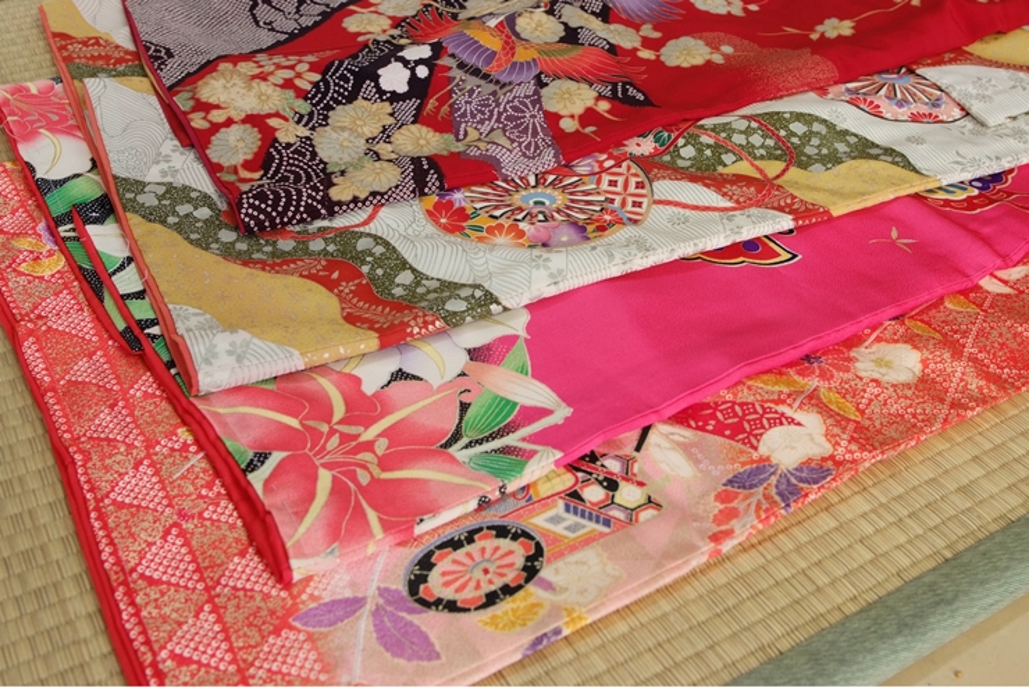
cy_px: 344
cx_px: 514
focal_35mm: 36
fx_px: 1030
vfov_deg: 37.0
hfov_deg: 53.1
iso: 400
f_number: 5.6
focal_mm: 24
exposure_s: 1/20
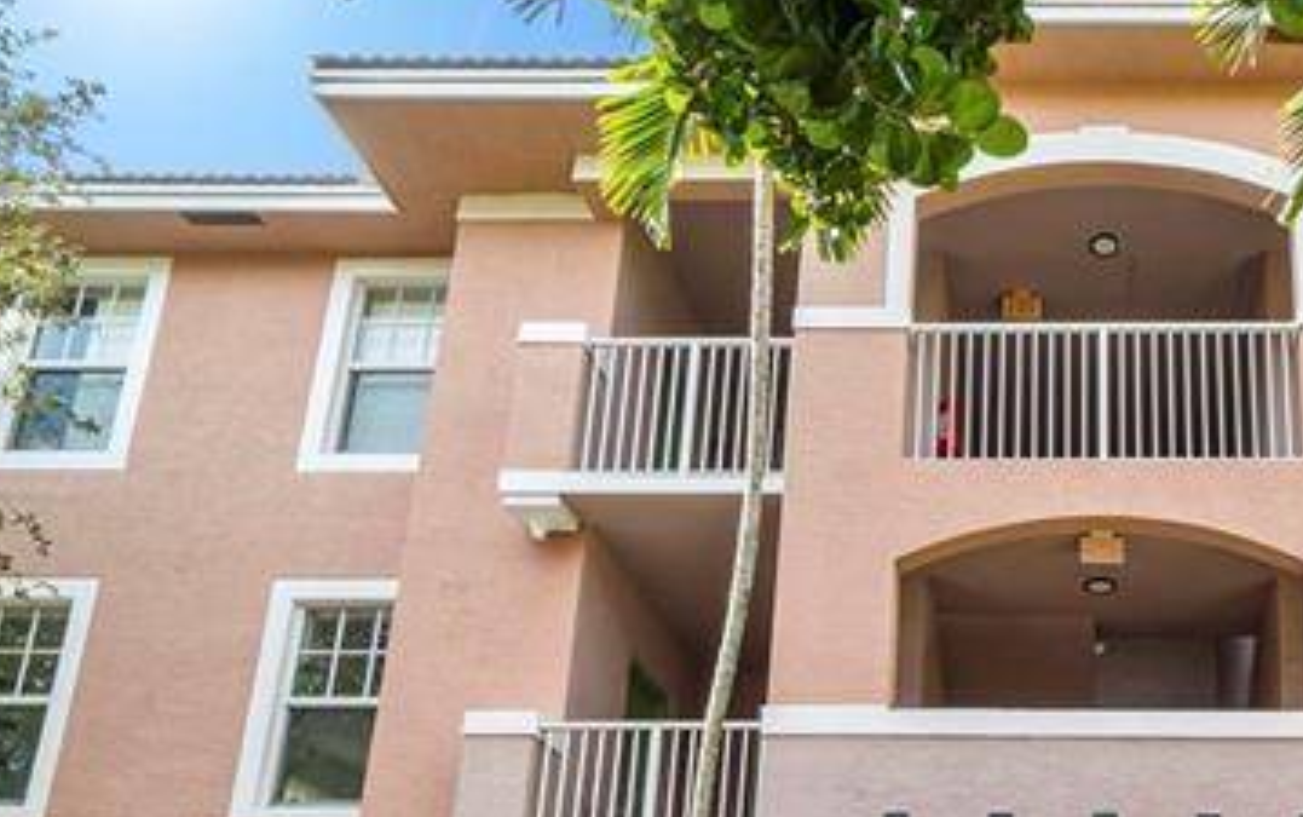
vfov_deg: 34.2
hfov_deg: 51.8
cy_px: 810
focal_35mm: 34
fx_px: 1208
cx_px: 1103
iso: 100
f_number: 11
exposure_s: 1/30
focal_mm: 10
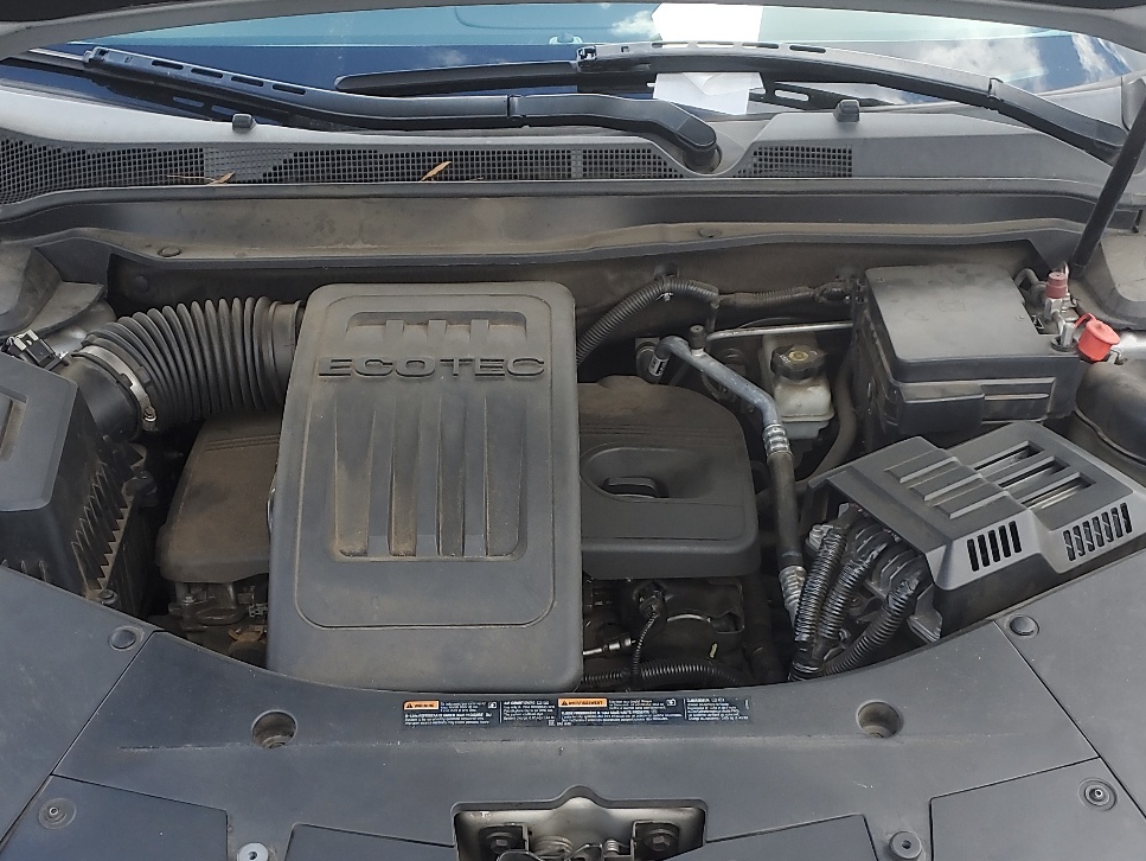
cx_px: 564
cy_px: 610
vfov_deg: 33.2
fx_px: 1424
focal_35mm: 43
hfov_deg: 43.8
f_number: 1.5
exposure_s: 1/476
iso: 50
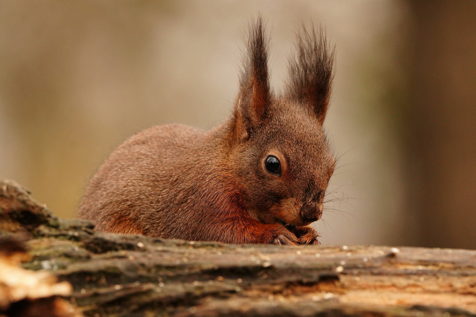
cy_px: 158
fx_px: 11899
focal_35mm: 900
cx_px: 238
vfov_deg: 1.5
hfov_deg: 2.3
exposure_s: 1/640
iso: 2000
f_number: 8
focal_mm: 600
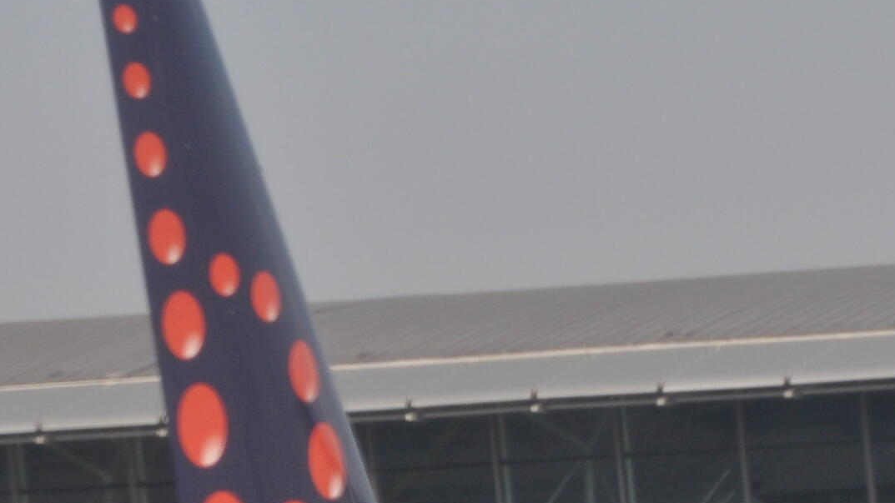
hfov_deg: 4.5
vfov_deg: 2.5
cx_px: 486
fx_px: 11389
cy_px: 459
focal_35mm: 480
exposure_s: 1/1000
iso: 400
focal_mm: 102
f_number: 8
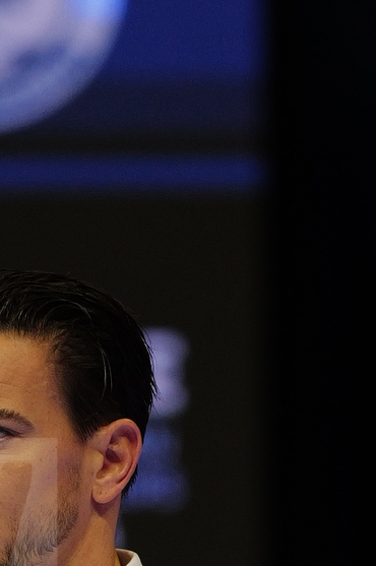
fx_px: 21421
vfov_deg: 1.5
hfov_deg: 1.0
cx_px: -19
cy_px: 1267
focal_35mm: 1364
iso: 800
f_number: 3.2
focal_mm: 200
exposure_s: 1/500
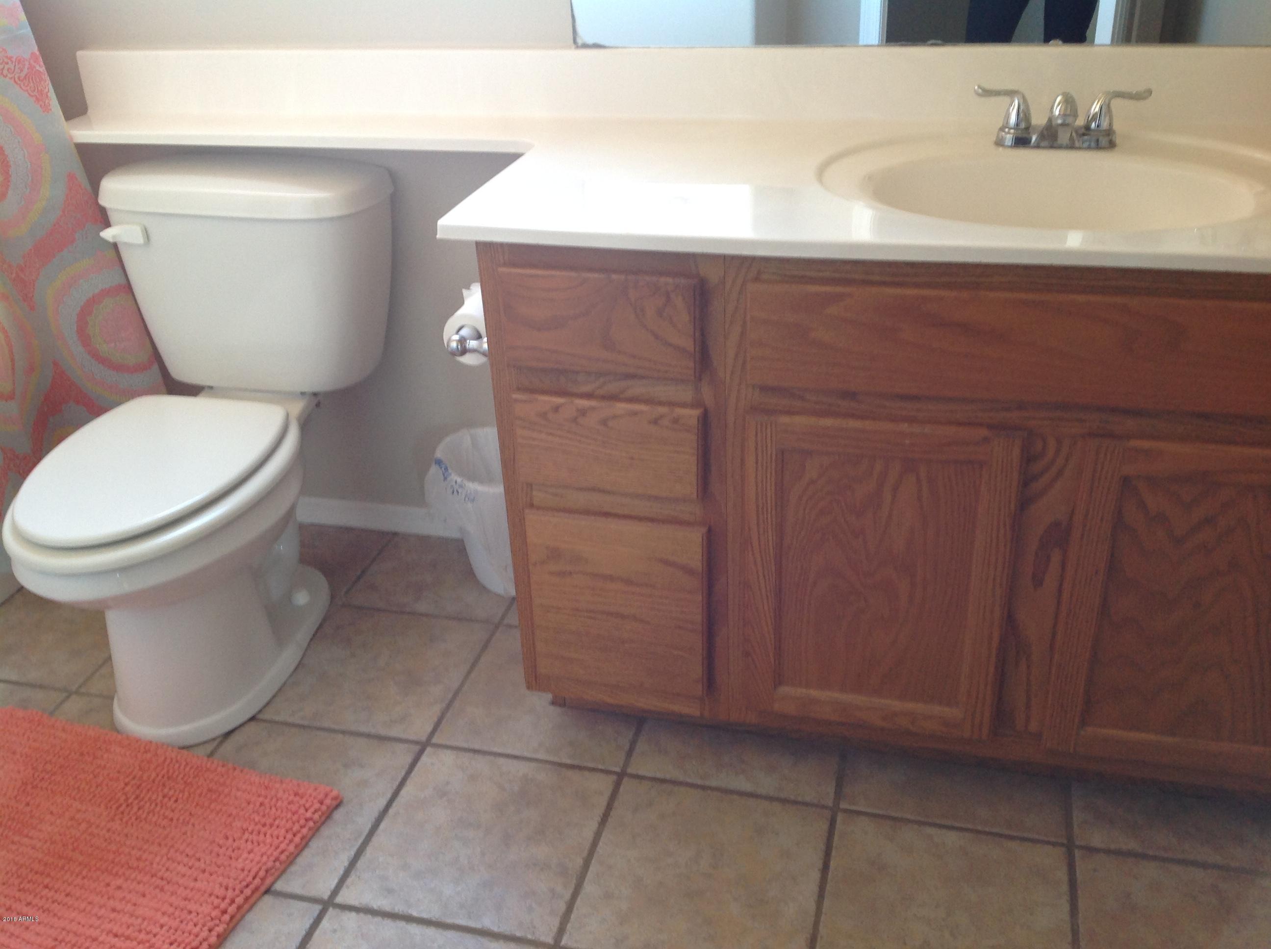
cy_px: 474
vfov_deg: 40.6
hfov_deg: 52.7
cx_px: 636
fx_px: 1283
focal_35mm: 35
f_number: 2.4
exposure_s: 1/15
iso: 80
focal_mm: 4.28
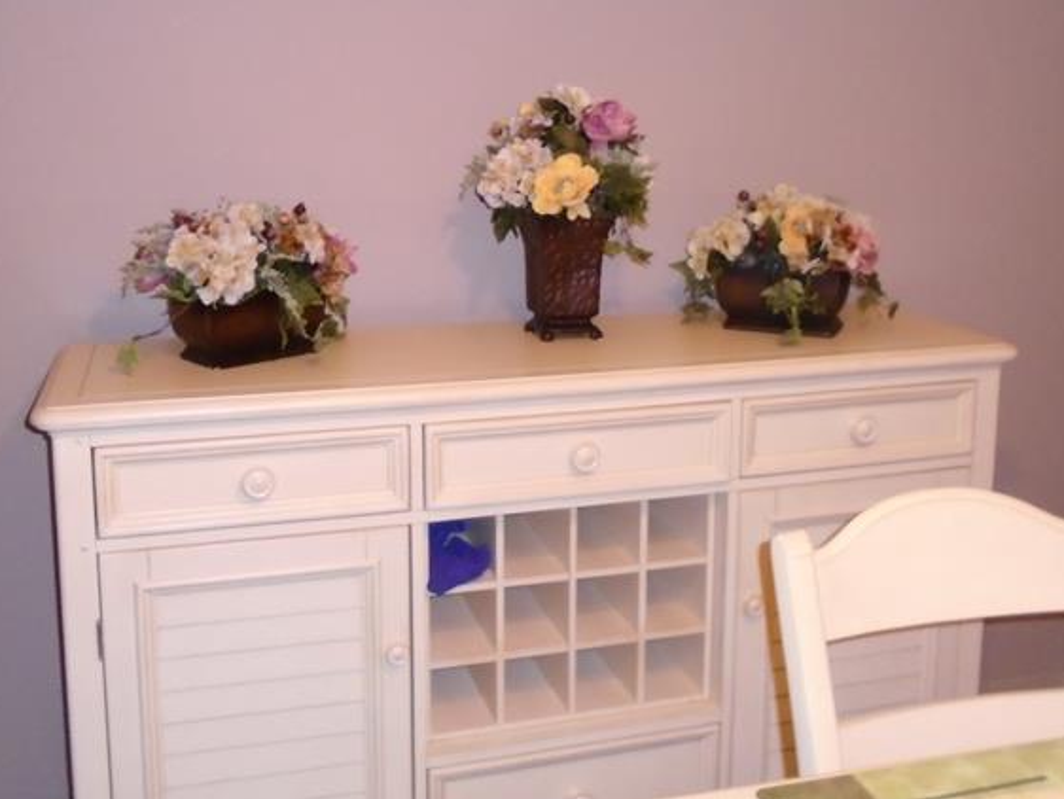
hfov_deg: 50.1
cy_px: 276
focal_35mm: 37
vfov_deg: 38.3
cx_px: 502
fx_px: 1138
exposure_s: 1/30
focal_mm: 4.6
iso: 400
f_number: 3.2
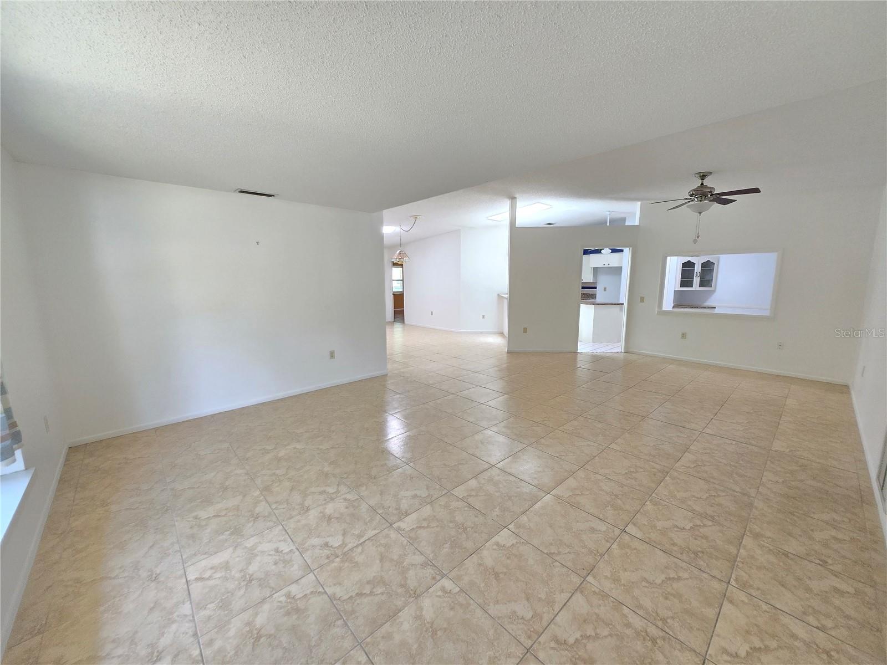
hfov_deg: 106.2
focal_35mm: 13
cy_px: 332
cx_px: 444
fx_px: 333
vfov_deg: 89.9
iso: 250
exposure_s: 1/60
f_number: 2.2
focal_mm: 1.7
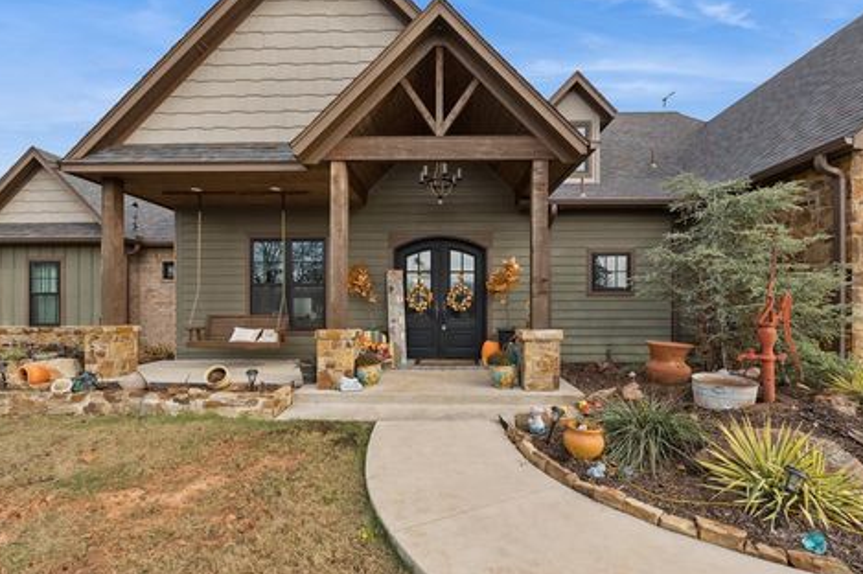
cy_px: 295
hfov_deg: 93.4
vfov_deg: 70.5
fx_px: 406
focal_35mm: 17
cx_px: 431
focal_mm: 10.6
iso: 200
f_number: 8
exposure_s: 1/500
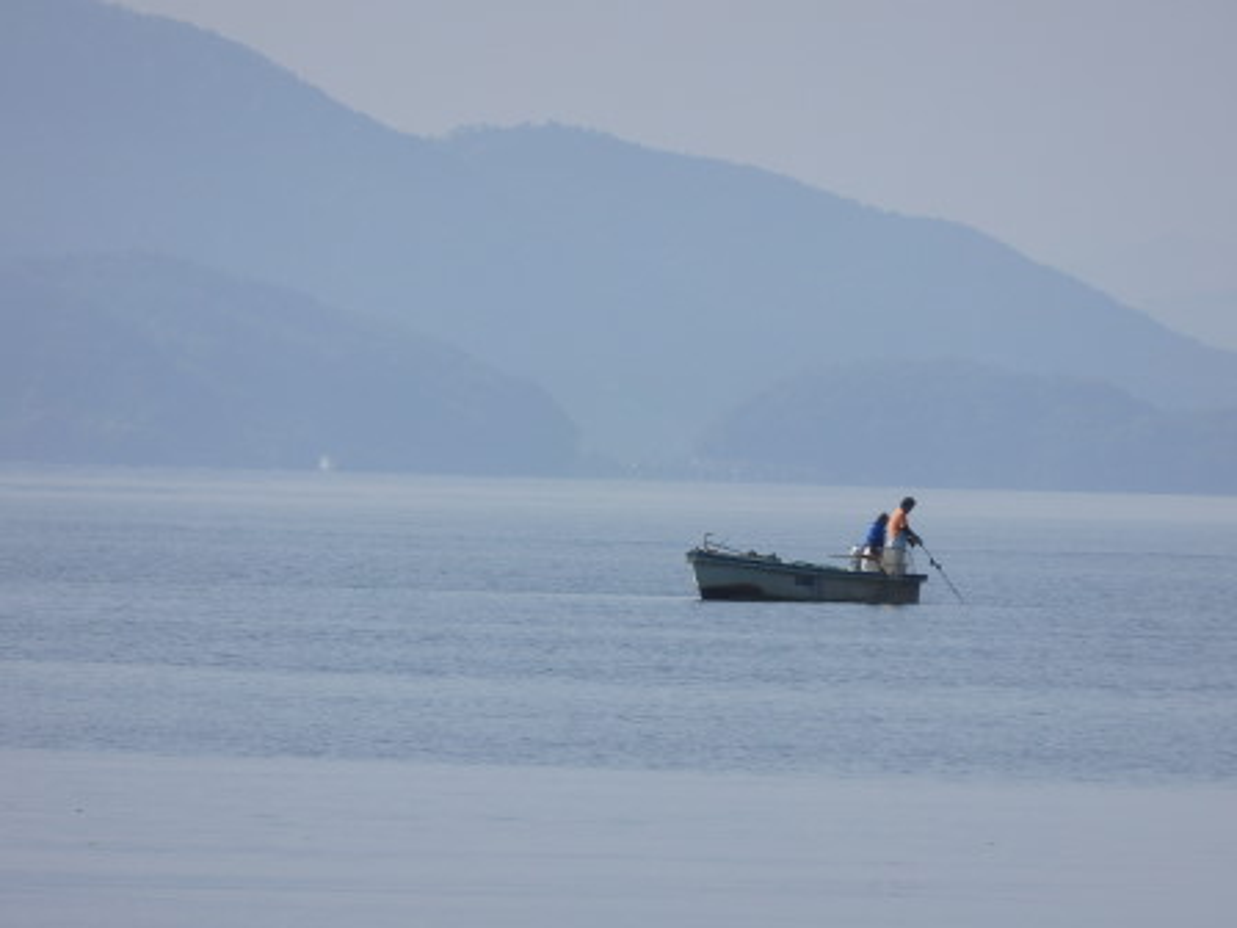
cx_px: 618
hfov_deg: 3.3
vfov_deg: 2.5
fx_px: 21441
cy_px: 464
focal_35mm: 600
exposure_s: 1/640
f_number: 6.9
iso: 125
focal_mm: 108
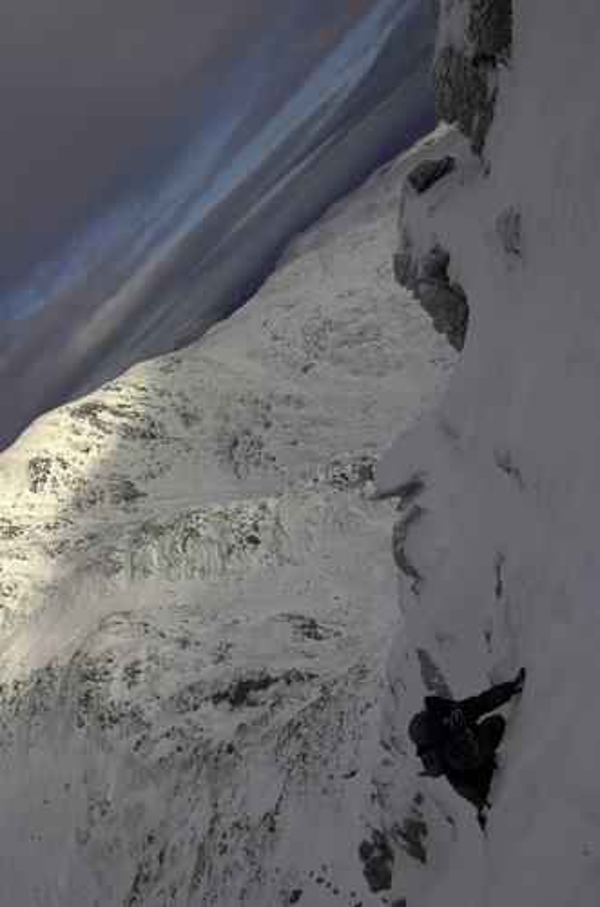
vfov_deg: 67.5
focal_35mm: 27
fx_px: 678
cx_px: 300
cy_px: 454
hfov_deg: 47.7
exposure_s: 1/640
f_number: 8
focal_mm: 18
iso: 200
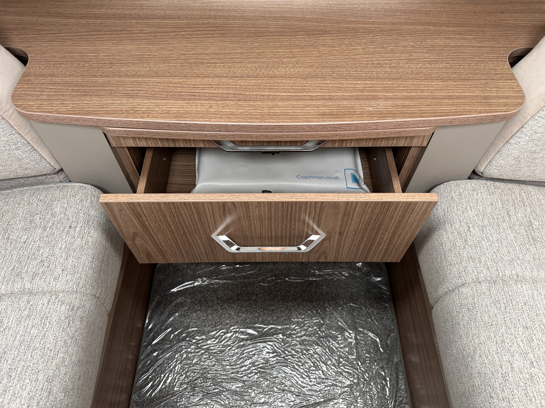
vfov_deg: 56.8
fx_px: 378
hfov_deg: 71.6
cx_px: 272
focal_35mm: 24
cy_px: 204
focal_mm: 6.86
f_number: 1.78
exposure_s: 1/75
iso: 250
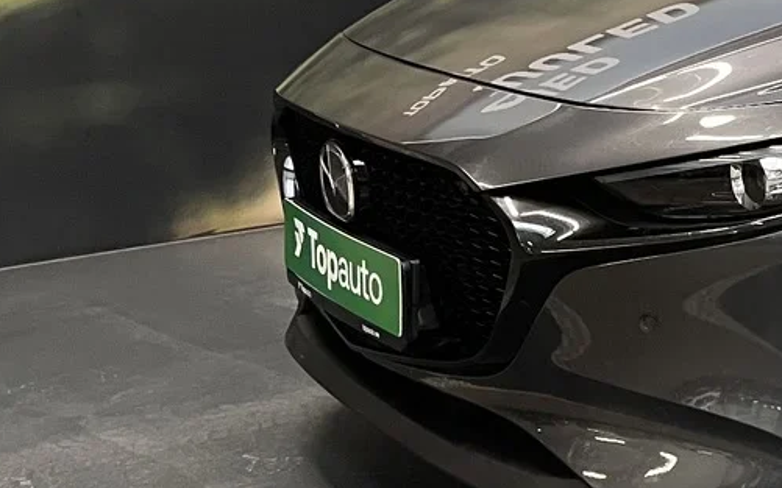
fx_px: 1875
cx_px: 1075
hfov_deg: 20.9
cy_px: -47
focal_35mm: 88
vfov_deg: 14.5
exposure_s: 1/88
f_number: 1.6
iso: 125
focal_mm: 5.1
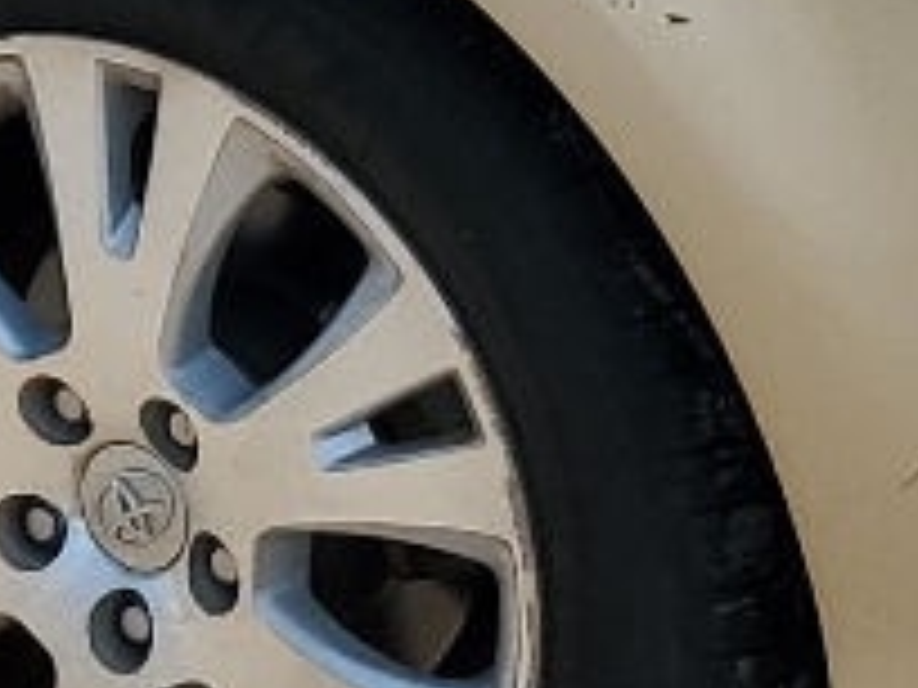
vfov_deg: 7.2
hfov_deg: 9.6
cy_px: -382
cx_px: -86
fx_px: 5410
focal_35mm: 204
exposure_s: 1/3333
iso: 50
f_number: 1.5
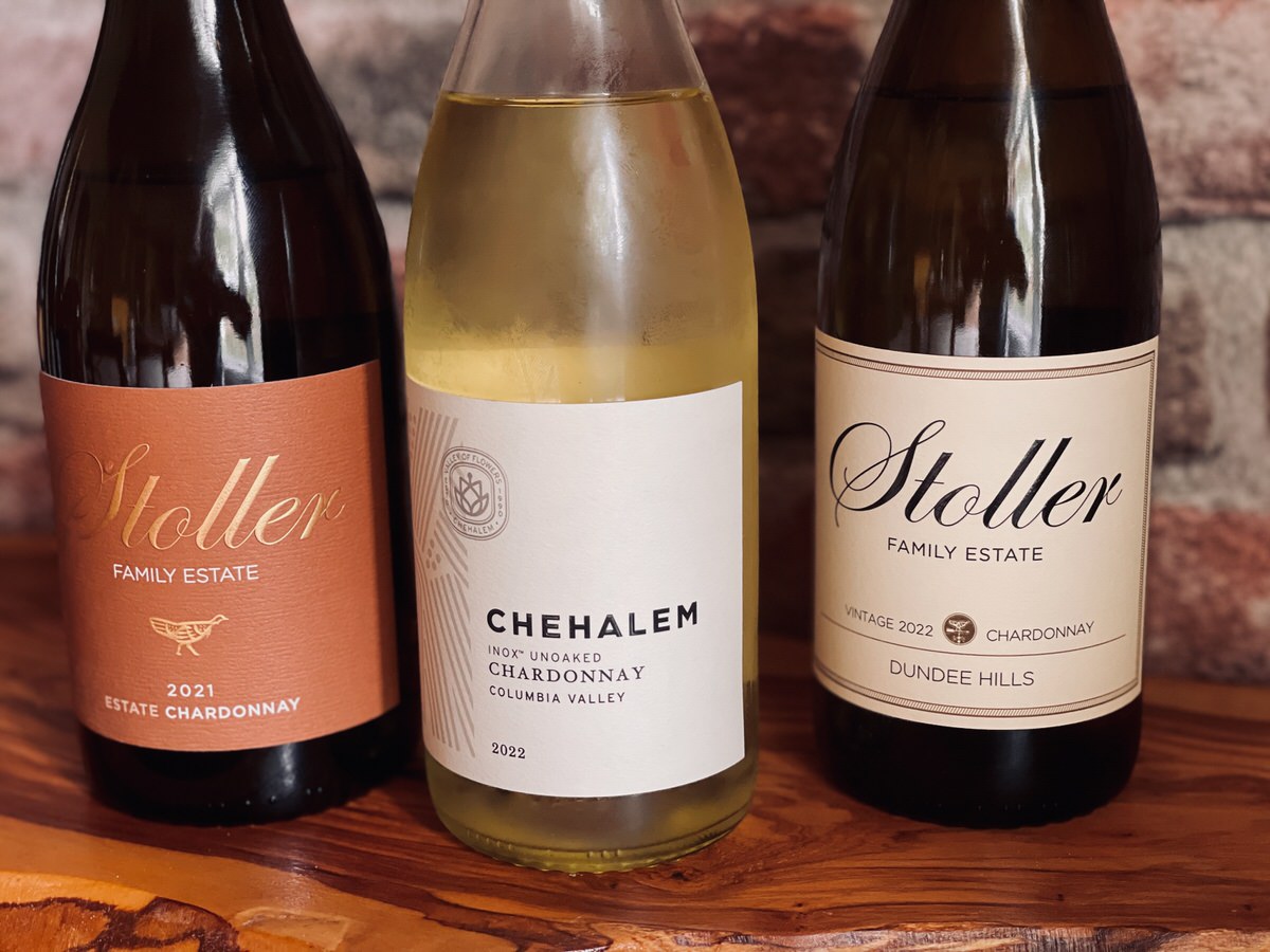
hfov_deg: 36.8
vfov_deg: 28.0
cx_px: 635
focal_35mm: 52
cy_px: 476
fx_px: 1908
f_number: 2
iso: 200
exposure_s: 1/40
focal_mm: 6
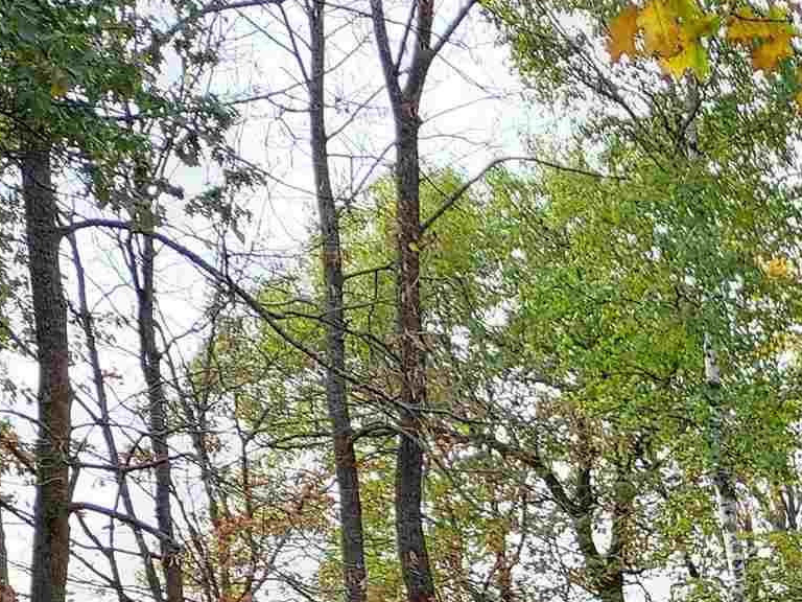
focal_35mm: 96
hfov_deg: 18.0
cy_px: 920
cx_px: 1237
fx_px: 2224
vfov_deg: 14.3
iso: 40
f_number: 1.8
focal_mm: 4.6
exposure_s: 1/207
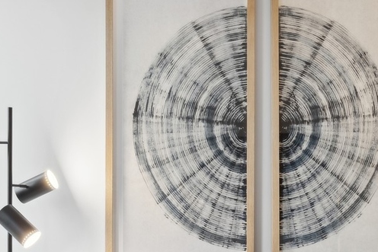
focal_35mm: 62
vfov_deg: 21.2
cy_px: 253
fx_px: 651
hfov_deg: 32.1
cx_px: 254
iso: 200
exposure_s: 1/13
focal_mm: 19
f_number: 8
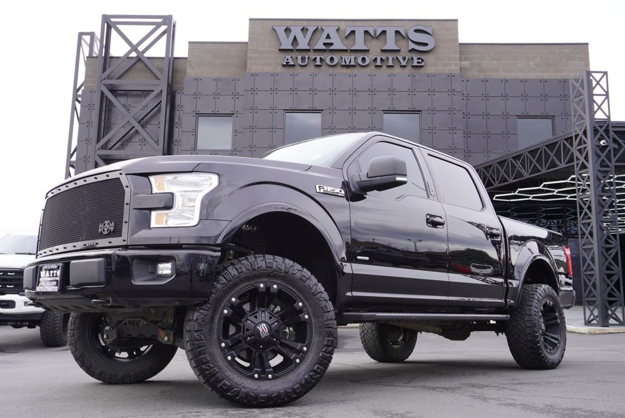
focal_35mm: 34
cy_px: 209
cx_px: 312
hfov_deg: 55.1
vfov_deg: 38.4
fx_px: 599
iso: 100
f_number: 6.3
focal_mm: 23
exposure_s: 1/100
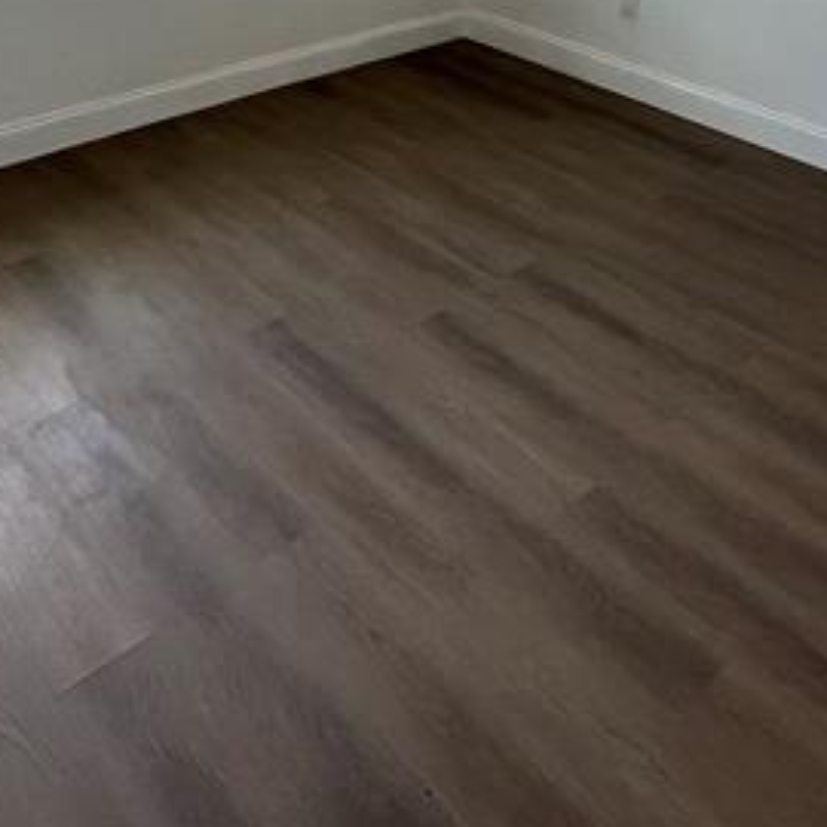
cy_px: -9
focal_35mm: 34
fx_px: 919
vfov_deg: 41.7
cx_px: 346
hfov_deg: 48.3
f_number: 1.8
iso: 80
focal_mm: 1.57
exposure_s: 1/99
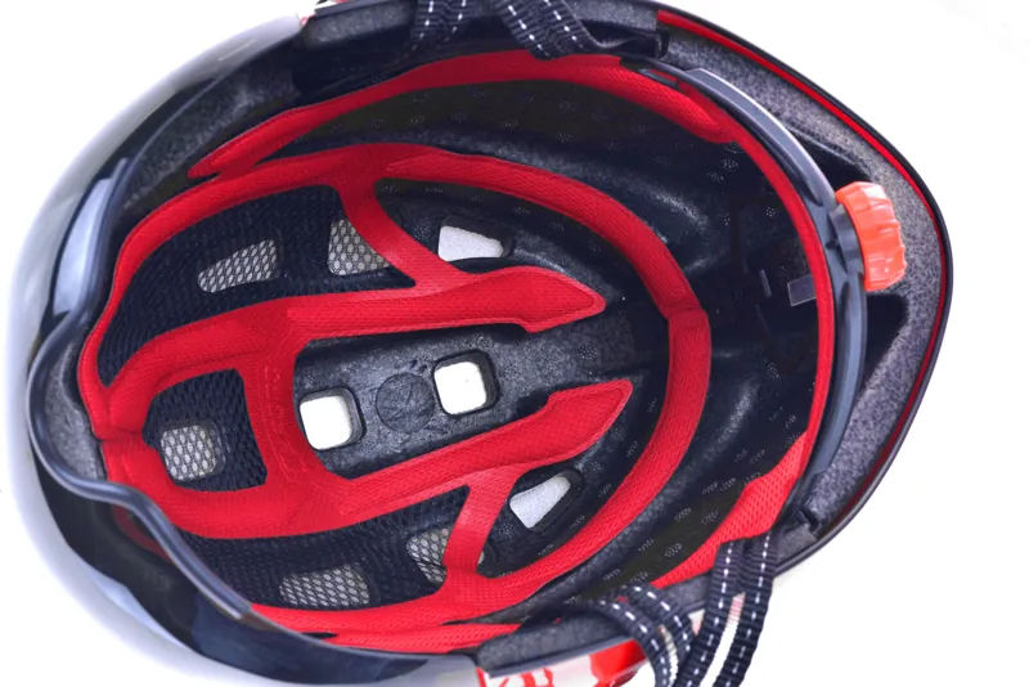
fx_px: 1430
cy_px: 344
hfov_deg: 39.6
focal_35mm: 50
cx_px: 514
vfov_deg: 27.0
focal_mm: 50
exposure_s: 1/50
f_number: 14
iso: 800
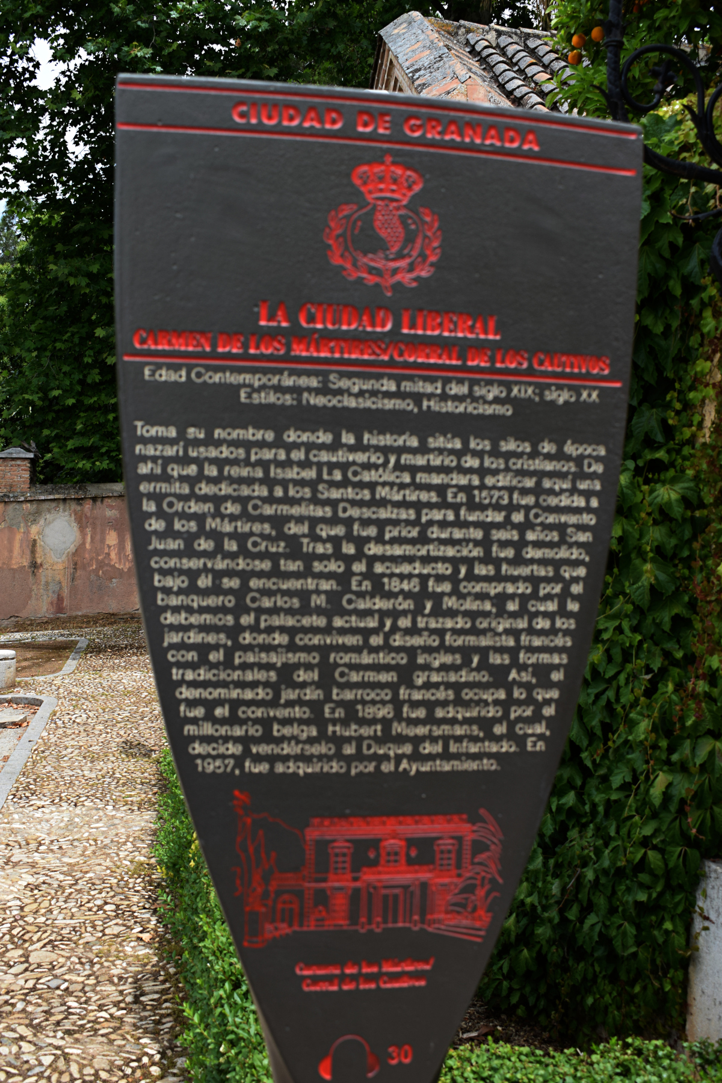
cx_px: 361
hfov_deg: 34.2
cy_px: 542
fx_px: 1173
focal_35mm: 39
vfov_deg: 49.6
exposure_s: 1/320
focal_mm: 26
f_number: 9
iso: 200
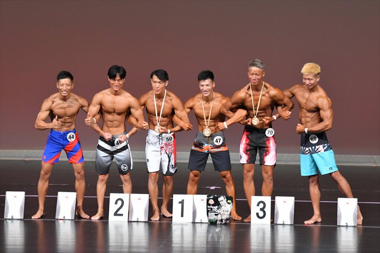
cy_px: 126
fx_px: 2532
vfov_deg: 5.7
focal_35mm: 240
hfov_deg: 8.6
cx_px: 190
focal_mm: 160
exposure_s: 1/400
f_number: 5.6
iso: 4000
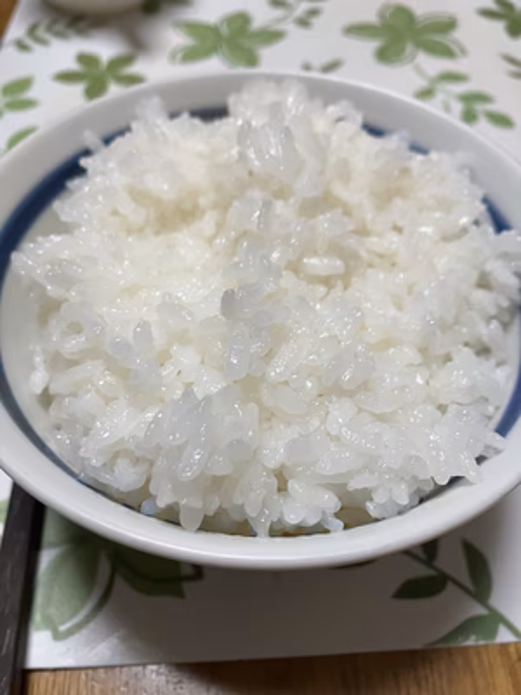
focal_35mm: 28
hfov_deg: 49.7
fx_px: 562
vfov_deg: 63.4
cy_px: 348
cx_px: 260
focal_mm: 3.99
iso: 80
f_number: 1.8
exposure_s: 1/90
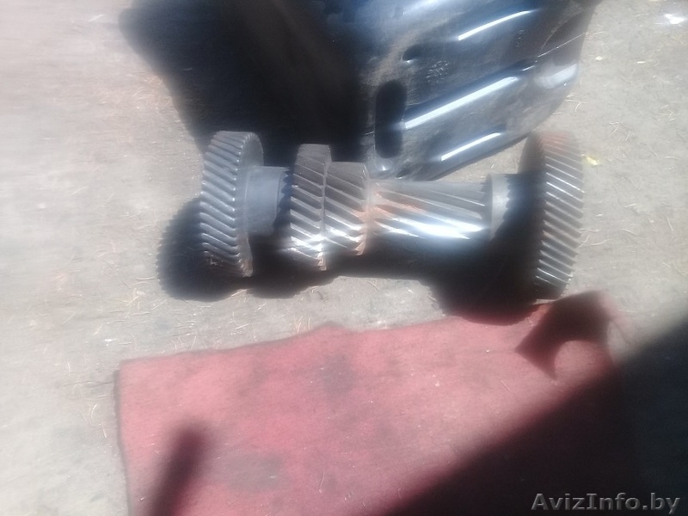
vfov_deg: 45.4
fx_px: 616
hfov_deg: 58.4
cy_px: 258
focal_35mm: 31
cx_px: 344
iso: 50
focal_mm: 3.3
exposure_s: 1/353
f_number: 2.2
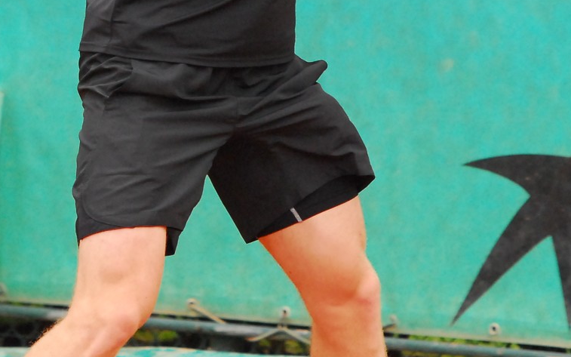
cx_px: 158
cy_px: -96
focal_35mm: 548
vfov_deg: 2.4
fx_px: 8527
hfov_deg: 3.8
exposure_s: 1/1000
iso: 800
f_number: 5
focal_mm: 140
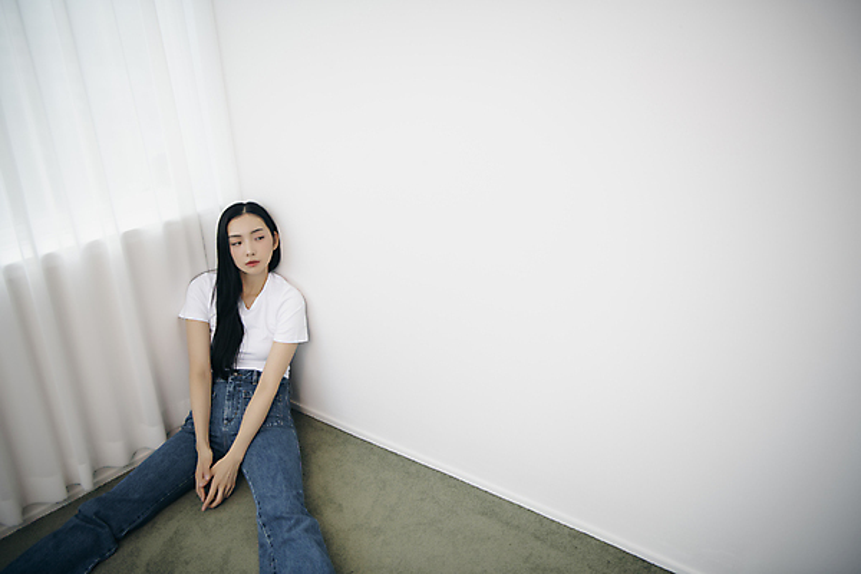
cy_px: 287
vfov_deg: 41.1
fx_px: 765
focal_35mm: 32
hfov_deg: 58.7
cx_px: 430
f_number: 2.8
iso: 400
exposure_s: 1/160
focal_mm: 32
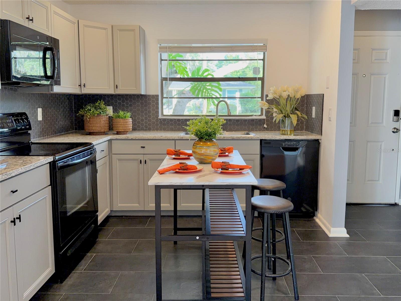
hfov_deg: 71.6
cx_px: 200
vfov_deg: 56.8
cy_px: 150
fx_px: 278
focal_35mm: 24
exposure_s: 1/154
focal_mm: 6.76
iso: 160
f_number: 1.78
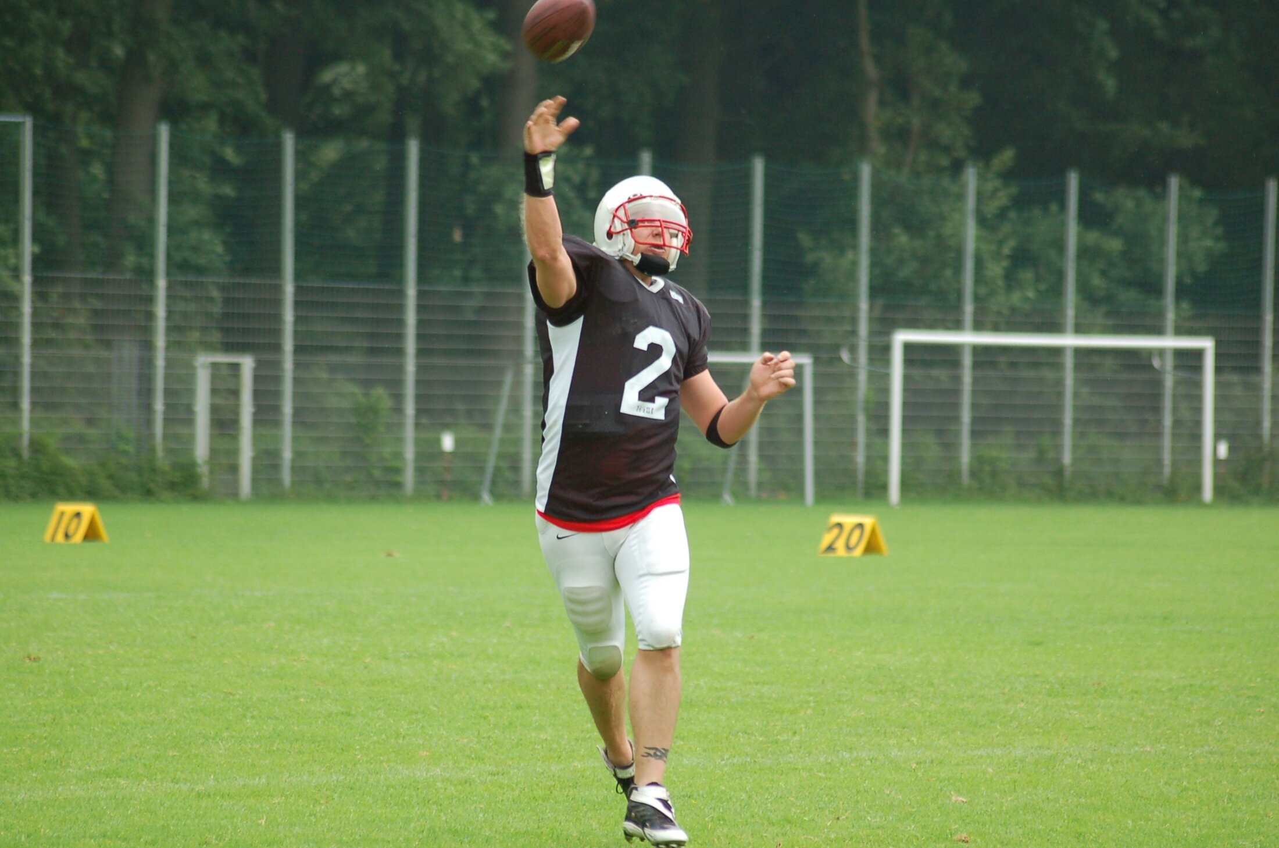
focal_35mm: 225
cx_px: 640
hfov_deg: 9.2
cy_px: 424
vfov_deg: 6.1
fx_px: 7979
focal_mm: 150
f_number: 4.5
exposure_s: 1/500
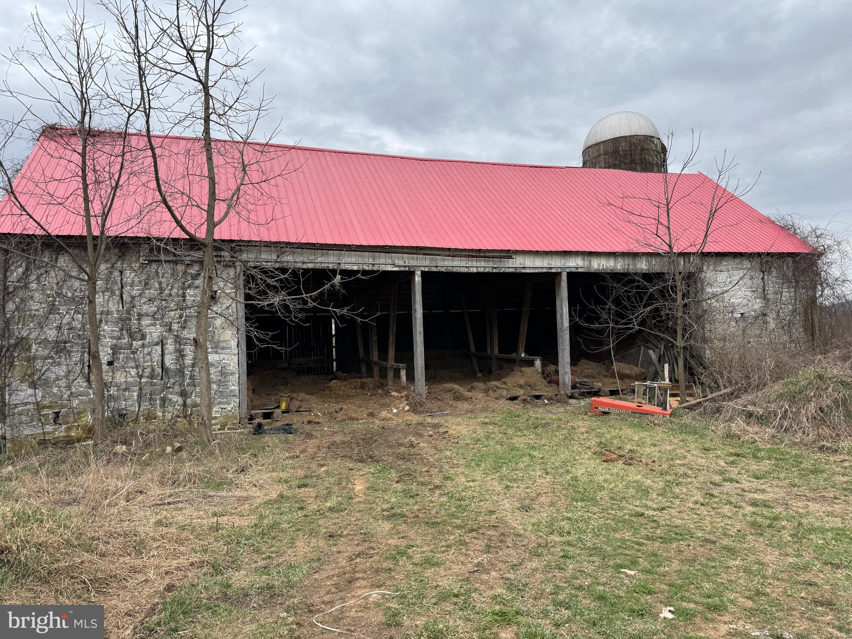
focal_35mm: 24
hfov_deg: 71.6
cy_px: 320
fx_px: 591
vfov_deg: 56.8
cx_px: 426
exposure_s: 1/1131
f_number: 1.78
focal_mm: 6.76
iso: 80
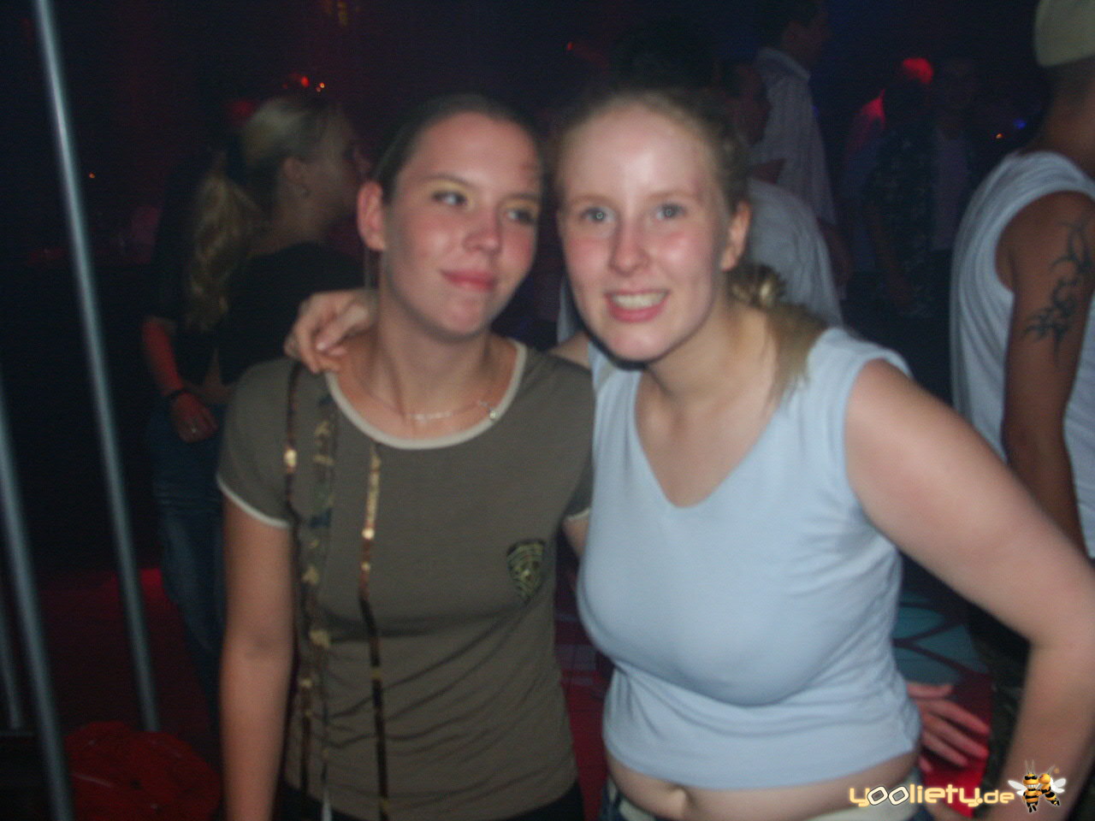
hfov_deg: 52.6
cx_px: 548
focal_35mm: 35
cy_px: 410
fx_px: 1107
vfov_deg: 40.7
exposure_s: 1/45
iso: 200
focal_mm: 9.13
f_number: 2.8
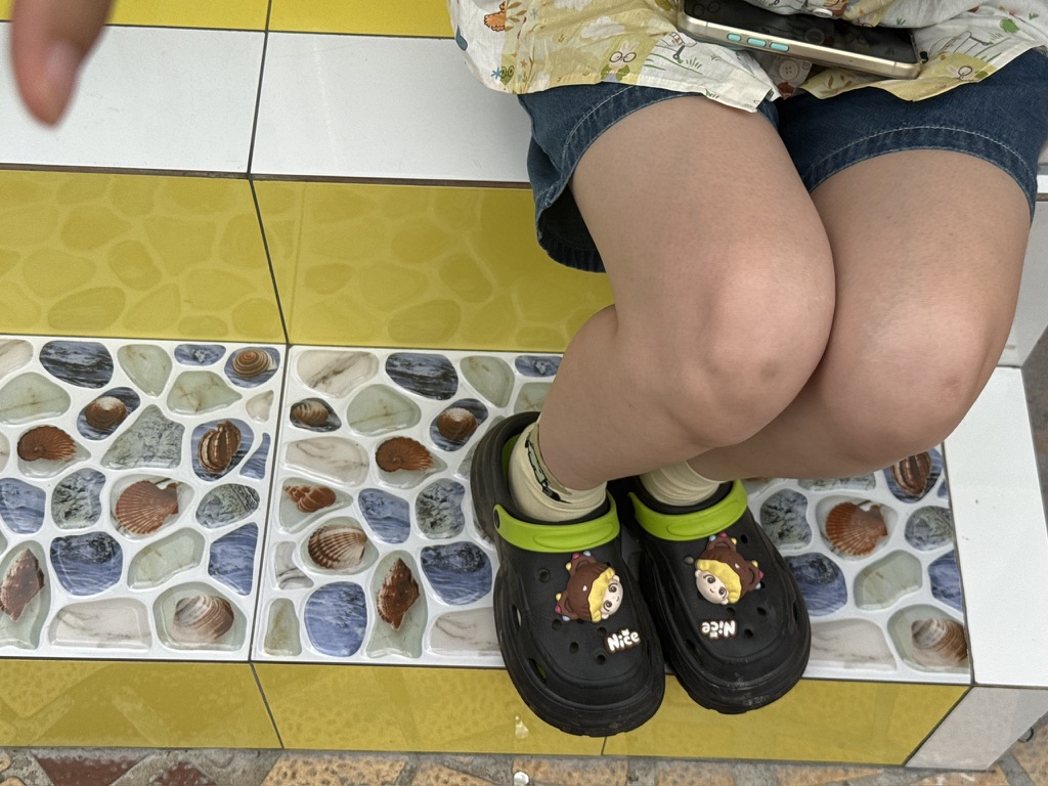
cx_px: 524
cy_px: 393
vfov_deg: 30.3
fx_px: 1453
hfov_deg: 39.7
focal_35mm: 48
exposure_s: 1/3096
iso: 64
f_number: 1.78
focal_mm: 6.76
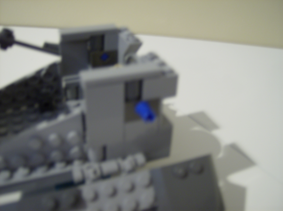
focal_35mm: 36
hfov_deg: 51.5
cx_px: 142
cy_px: 106
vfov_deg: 39.5
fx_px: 294
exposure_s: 1/1.65
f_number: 2.8
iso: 200
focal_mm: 6
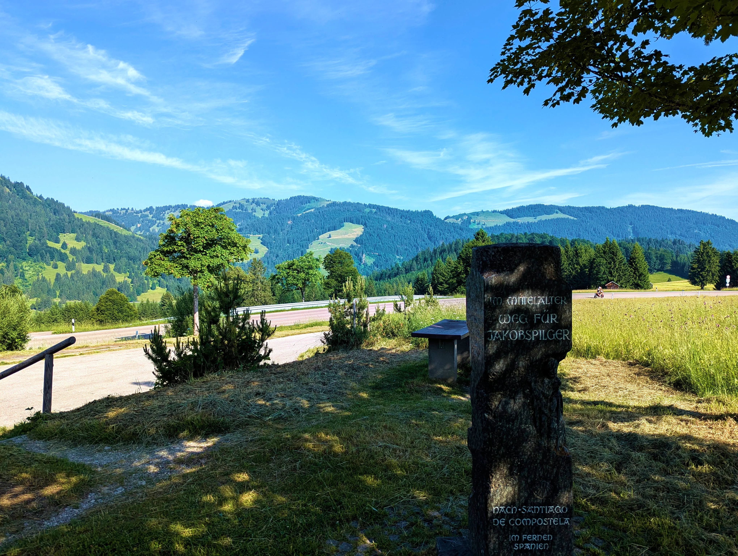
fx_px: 512
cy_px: 278
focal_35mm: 24
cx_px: 369
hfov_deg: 71.5
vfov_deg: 56.9
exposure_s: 1/1316
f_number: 1.85
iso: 47
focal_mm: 6.81
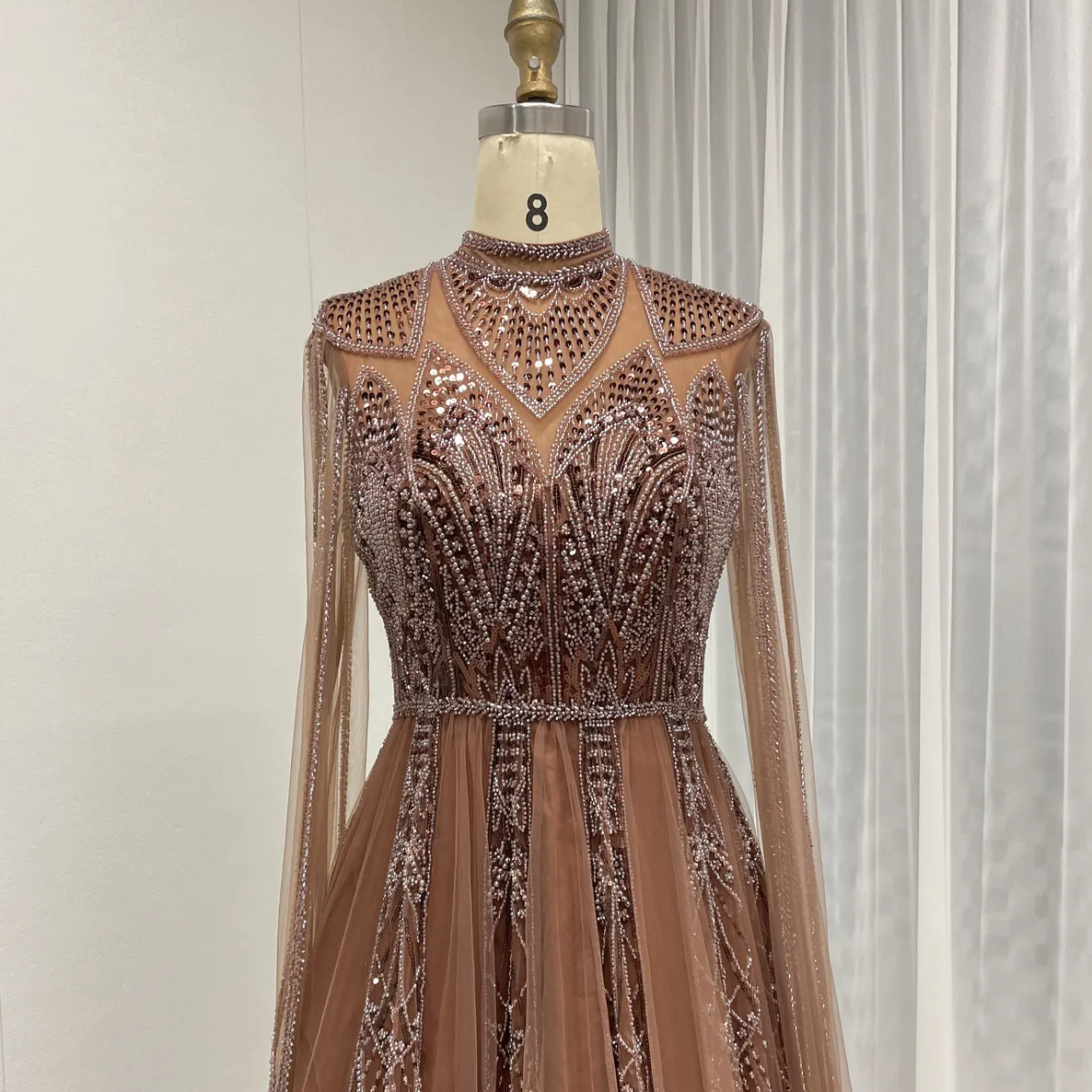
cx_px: 543
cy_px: 691
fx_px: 1106
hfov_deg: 52.5
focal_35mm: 31
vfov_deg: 51.9
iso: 250
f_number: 1.6
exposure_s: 1/50
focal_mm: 4.2
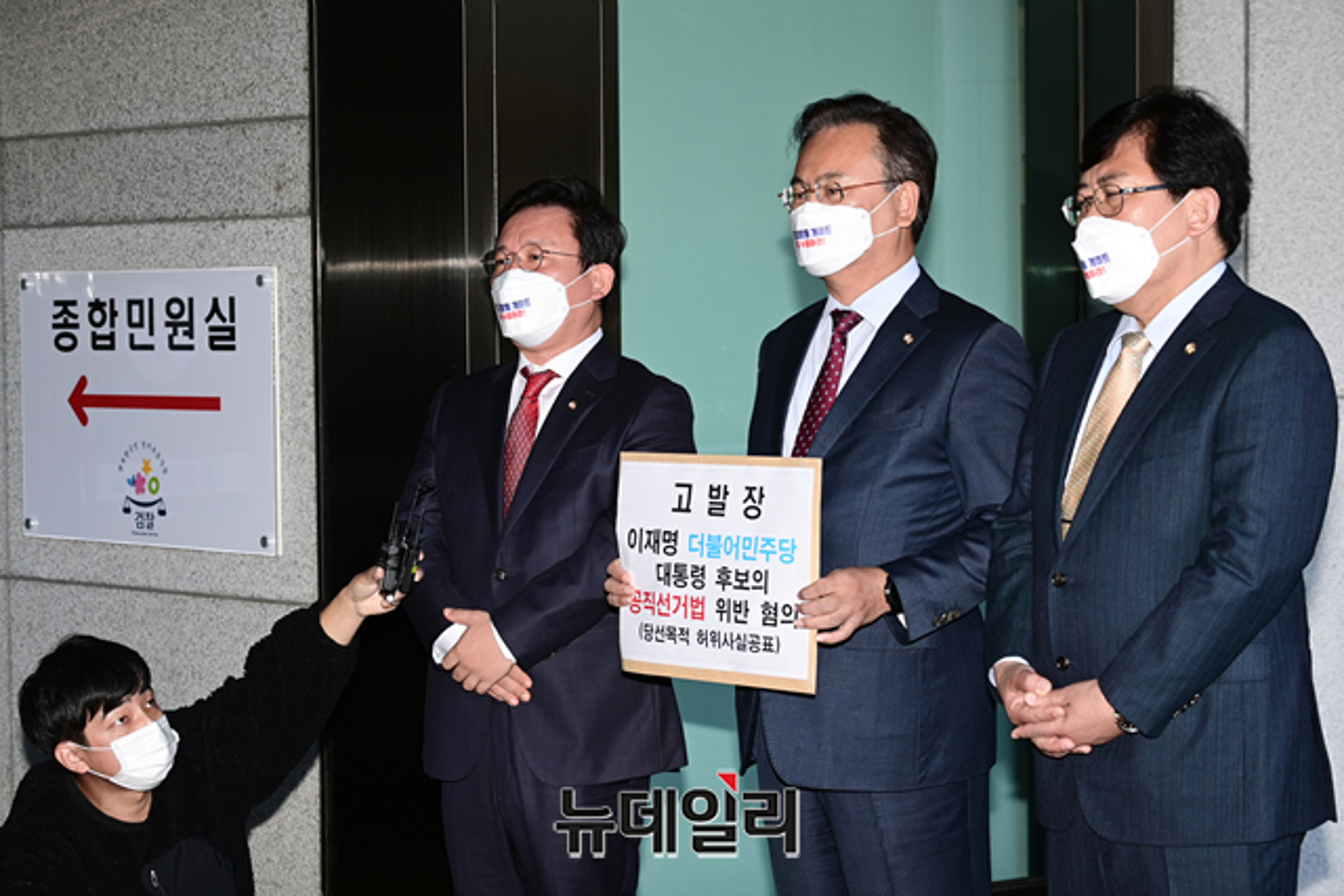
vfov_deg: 17.1
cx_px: 672
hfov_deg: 25.4
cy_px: 448
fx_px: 2987
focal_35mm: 80
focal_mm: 80
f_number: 5.6
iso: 500
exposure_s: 1/250
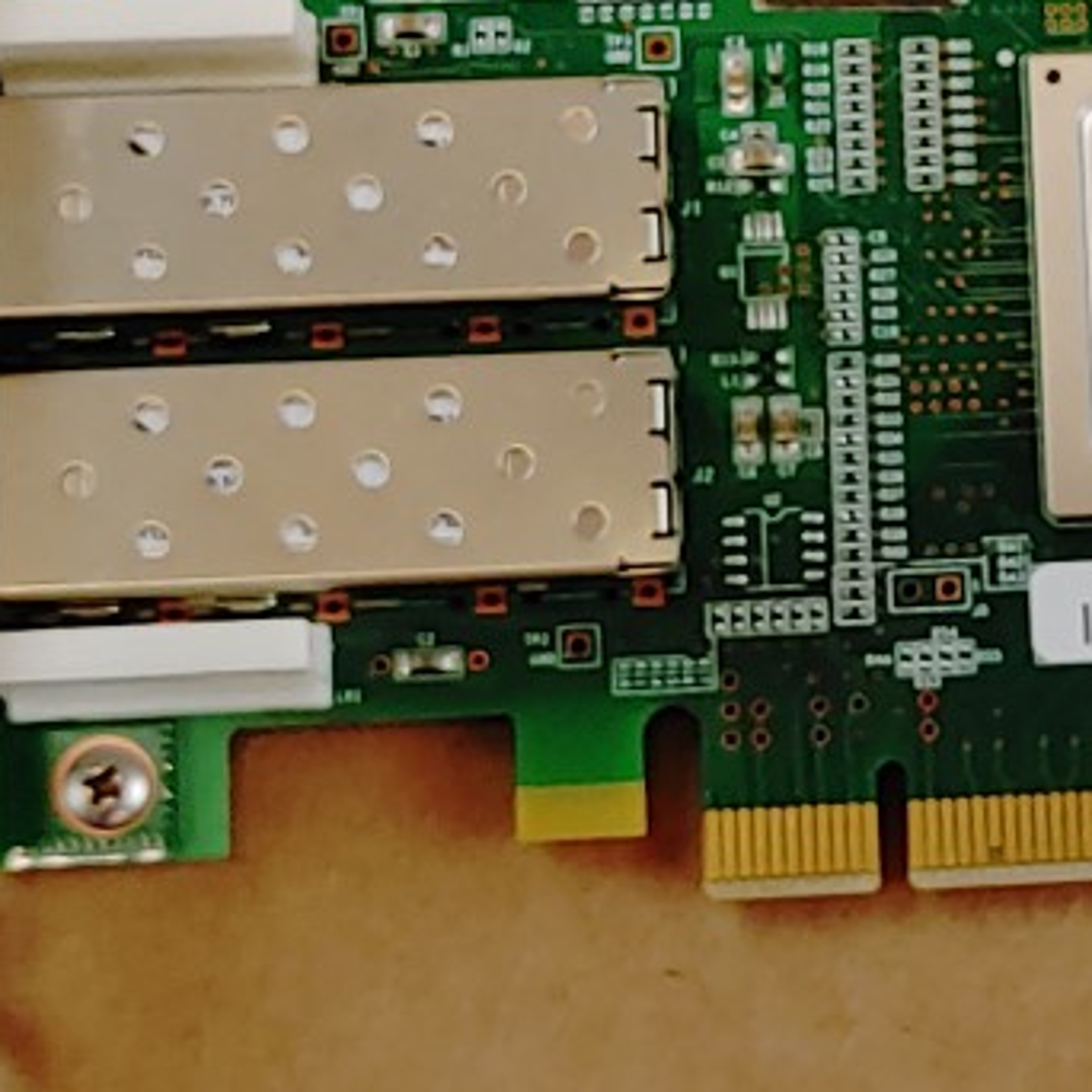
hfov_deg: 12.0
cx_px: 1165
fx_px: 5104
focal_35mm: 143
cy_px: 326
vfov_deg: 12.2
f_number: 1.8
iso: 100
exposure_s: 1/120
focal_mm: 4.36
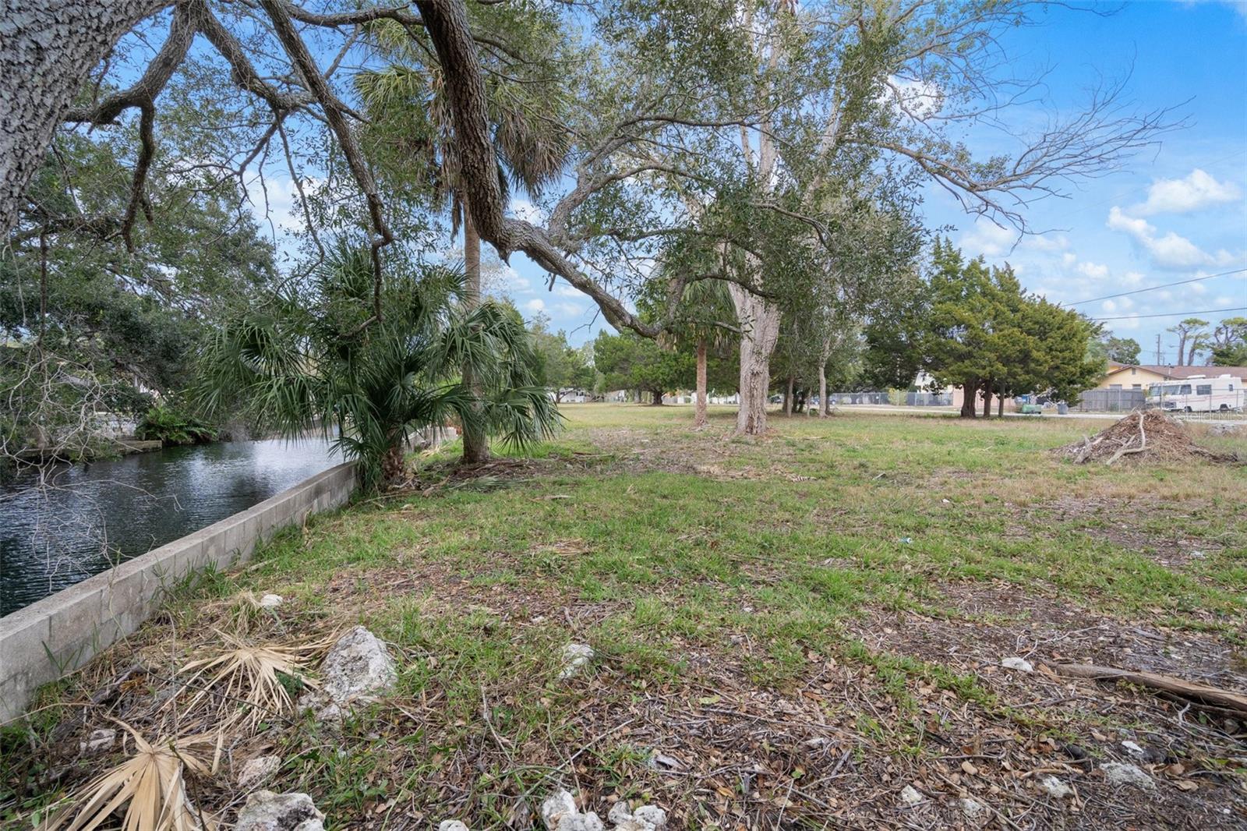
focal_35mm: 17
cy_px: 416
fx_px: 589
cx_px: 624
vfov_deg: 70.4
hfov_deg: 93.3
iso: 320
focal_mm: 17
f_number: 8
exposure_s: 1/30
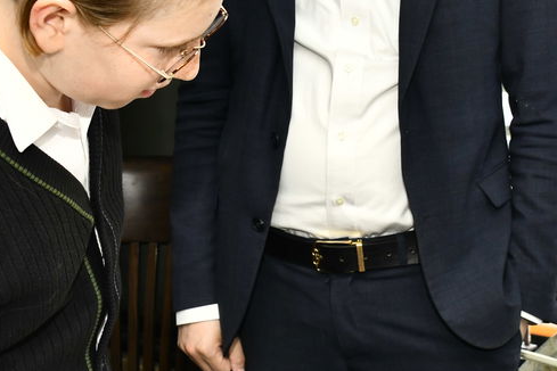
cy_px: 139
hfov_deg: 19.8
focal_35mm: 103
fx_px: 1594
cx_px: 334
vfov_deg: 13.3
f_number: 5.6
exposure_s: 1/200
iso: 500
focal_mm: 36
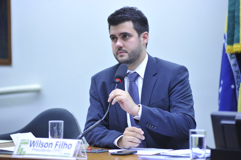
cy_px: 80
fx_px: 1037
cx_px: 120
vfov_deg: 8.8
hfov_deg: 13.3
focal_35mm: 155
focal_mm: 155
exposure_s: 1/250
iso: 1600
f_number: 3.5
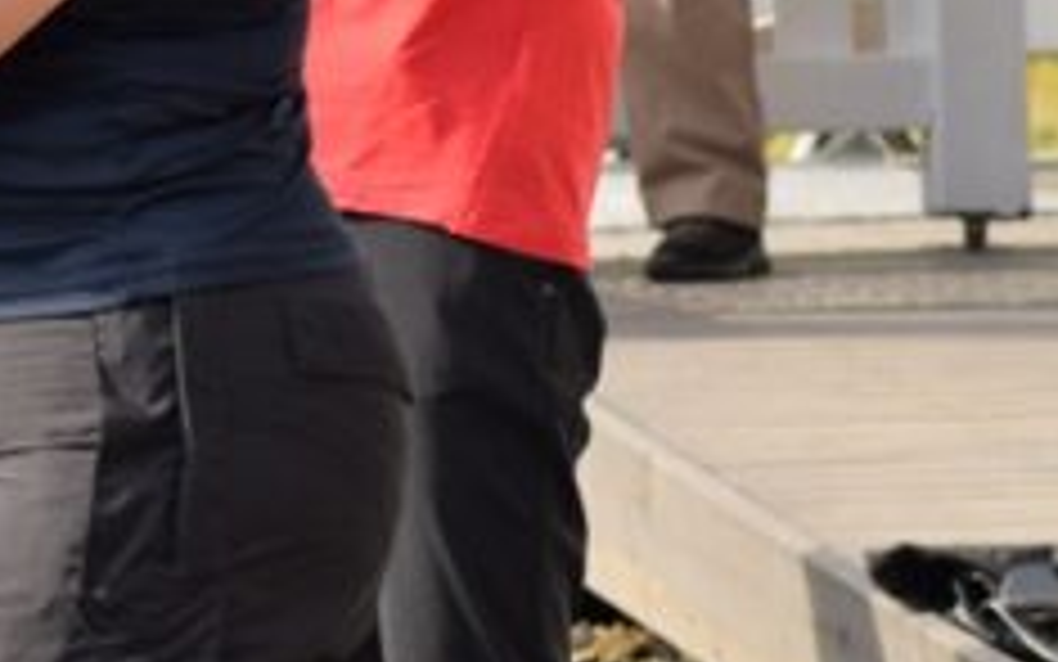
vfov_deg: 2.3
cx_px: -1135
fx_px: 16301
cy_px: -196
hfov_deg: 3.7
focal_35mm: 565
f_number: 5.6
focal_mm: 85
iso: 100
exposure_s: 1/200
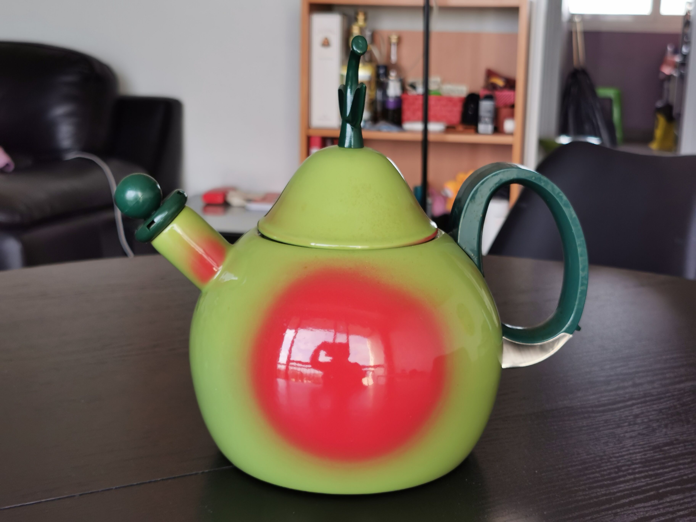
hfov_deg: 38.9
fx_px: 985
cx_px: 348
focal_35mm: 49
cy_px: 261
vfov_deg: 29.7
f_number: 1.6
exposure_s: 1/120
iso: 64
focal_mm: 5.56
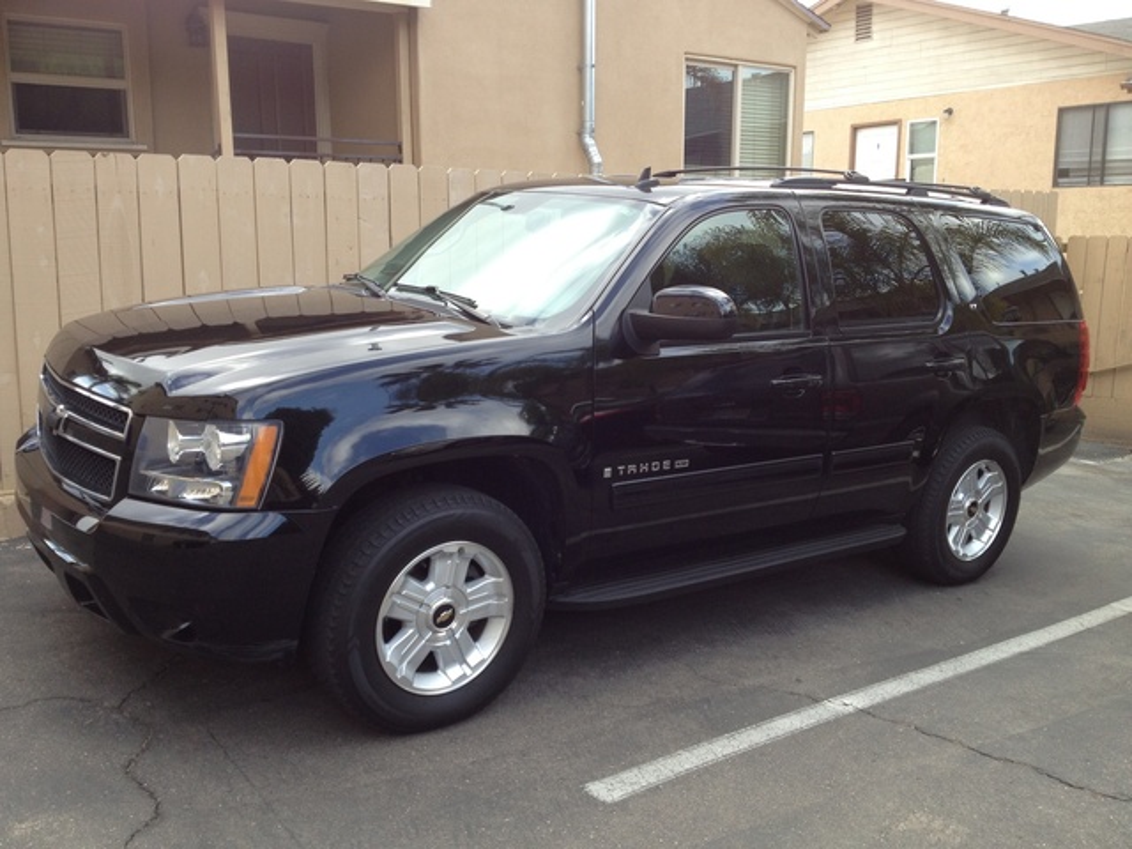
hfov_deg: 52.6
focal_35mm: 35
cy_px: 424
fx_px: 1145
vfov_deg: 40.7
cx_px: 566
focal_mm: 4.28
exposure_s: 1/201
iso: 50
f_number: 2.4
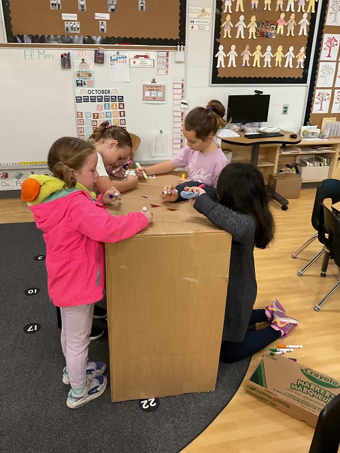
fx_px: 380
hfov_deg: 48.3
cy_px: 226
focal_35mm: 29
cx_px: 170
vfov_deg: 61.6
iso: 200
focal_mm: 3
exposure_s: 1/40
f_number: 1.8
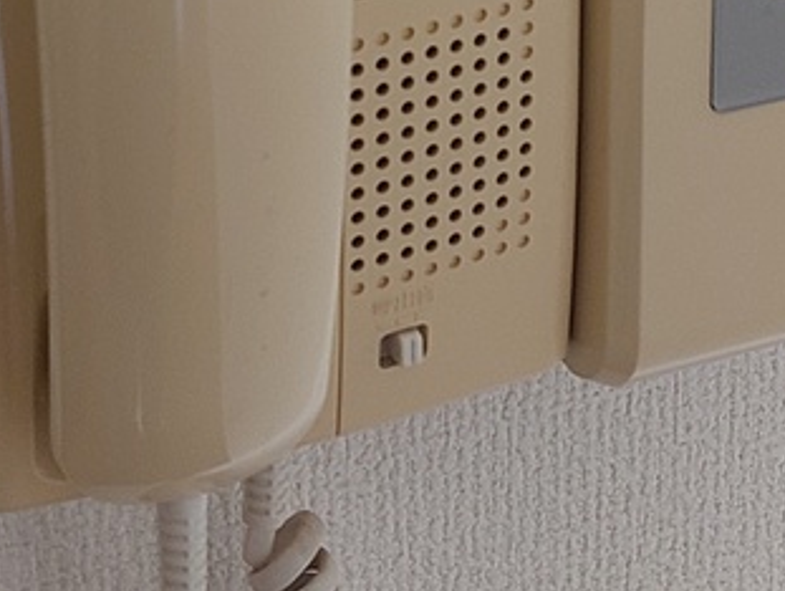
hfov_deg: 26.0
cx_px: 575
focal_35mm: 74
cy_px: -235
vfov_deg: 18.2
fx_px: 1680
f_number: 1.8
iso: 100
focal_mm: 5.23
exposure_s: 1/60
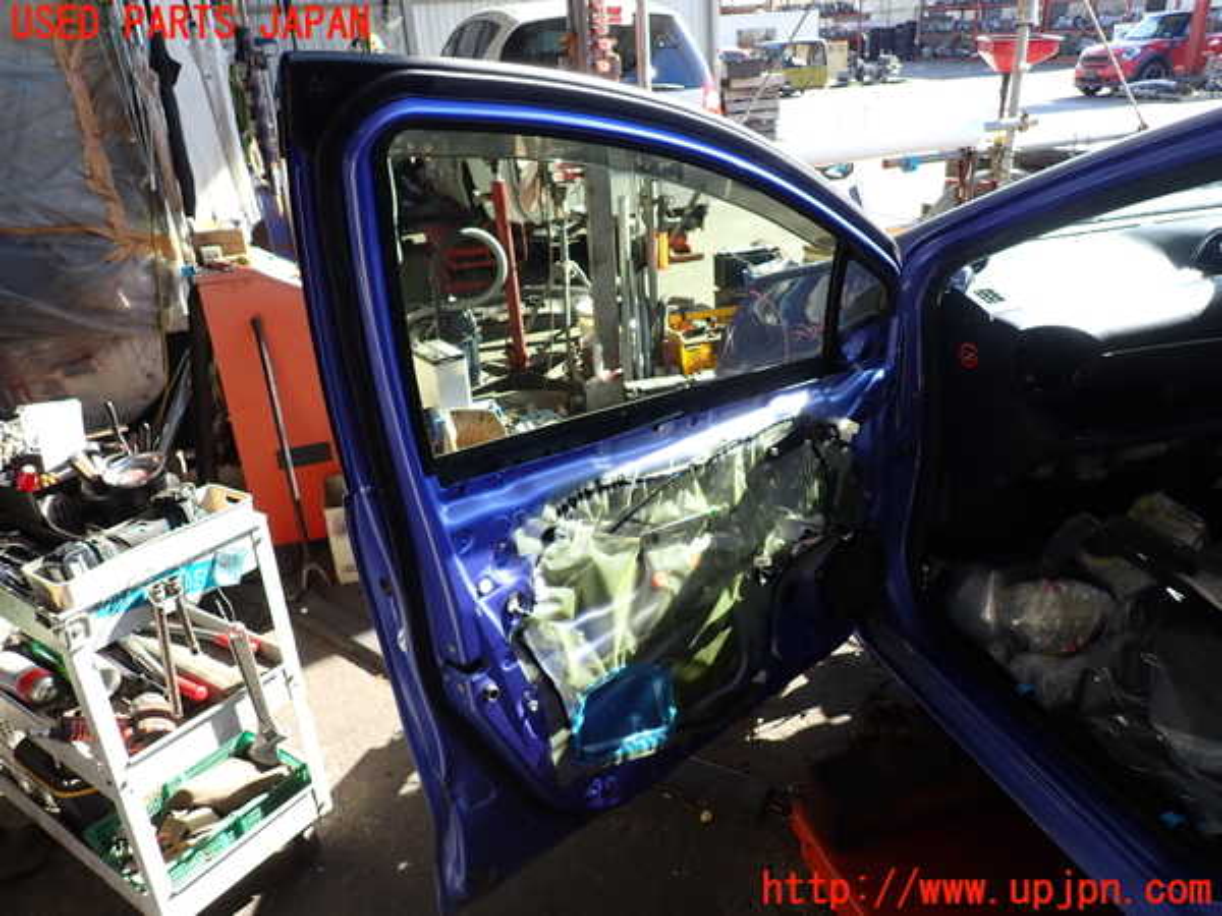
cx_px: 611
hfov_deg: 69.4
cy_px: 458
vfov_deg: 54.9
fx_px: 883
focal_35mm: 25
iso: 100
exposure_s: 1/200
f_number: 2.8
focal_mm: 4.5
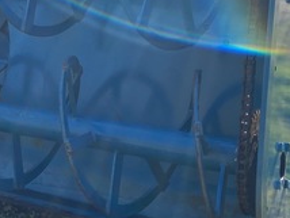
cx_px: -46
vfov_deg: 14.8
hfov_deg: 19.2
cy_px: -37
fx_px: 814
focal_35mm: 97
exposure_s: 1/965
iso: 32
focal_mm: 4.25
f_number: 1.8
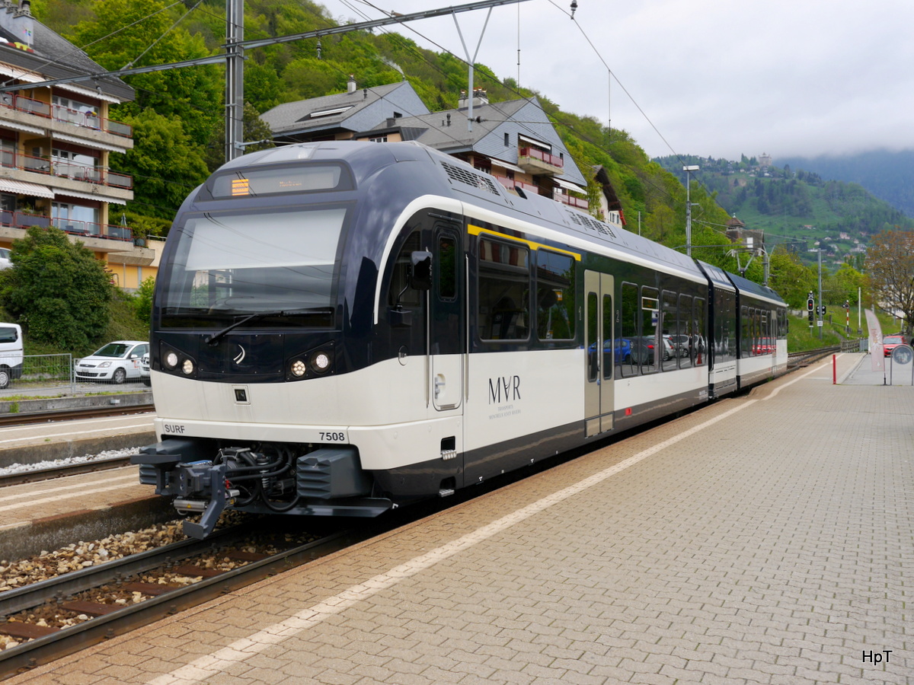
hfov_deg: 51.4
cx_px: 457
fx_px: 951
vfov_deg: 39.7
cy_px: 342
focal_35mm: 36
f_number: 7.1
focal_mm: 18
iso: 160
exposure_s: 1/250
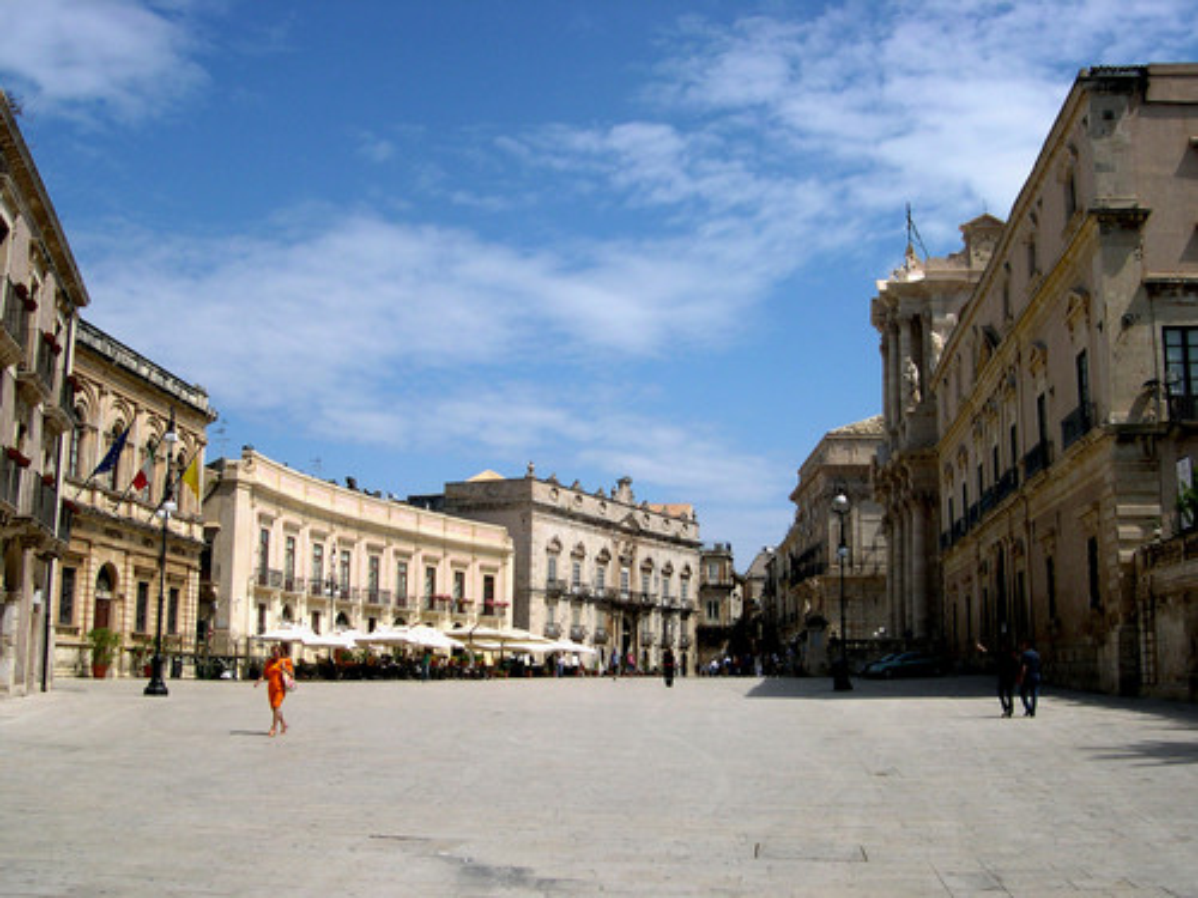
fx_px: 1315
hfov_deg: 49.0
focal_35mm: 38
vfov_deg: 37.7
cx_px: 599
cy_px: 449
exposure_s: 1/400
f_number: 7.6
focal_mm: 8
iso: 100
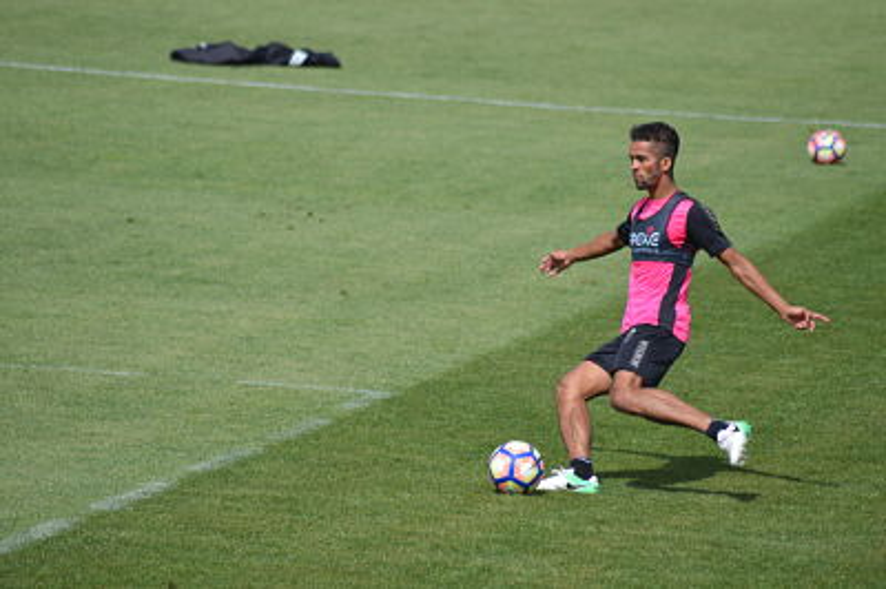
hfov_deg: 5.7
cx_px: 443
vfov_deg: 3.8
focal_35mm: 360
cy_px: 294
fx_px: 8852
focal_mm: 240
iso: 360
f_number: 5.6
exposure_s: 1/2000
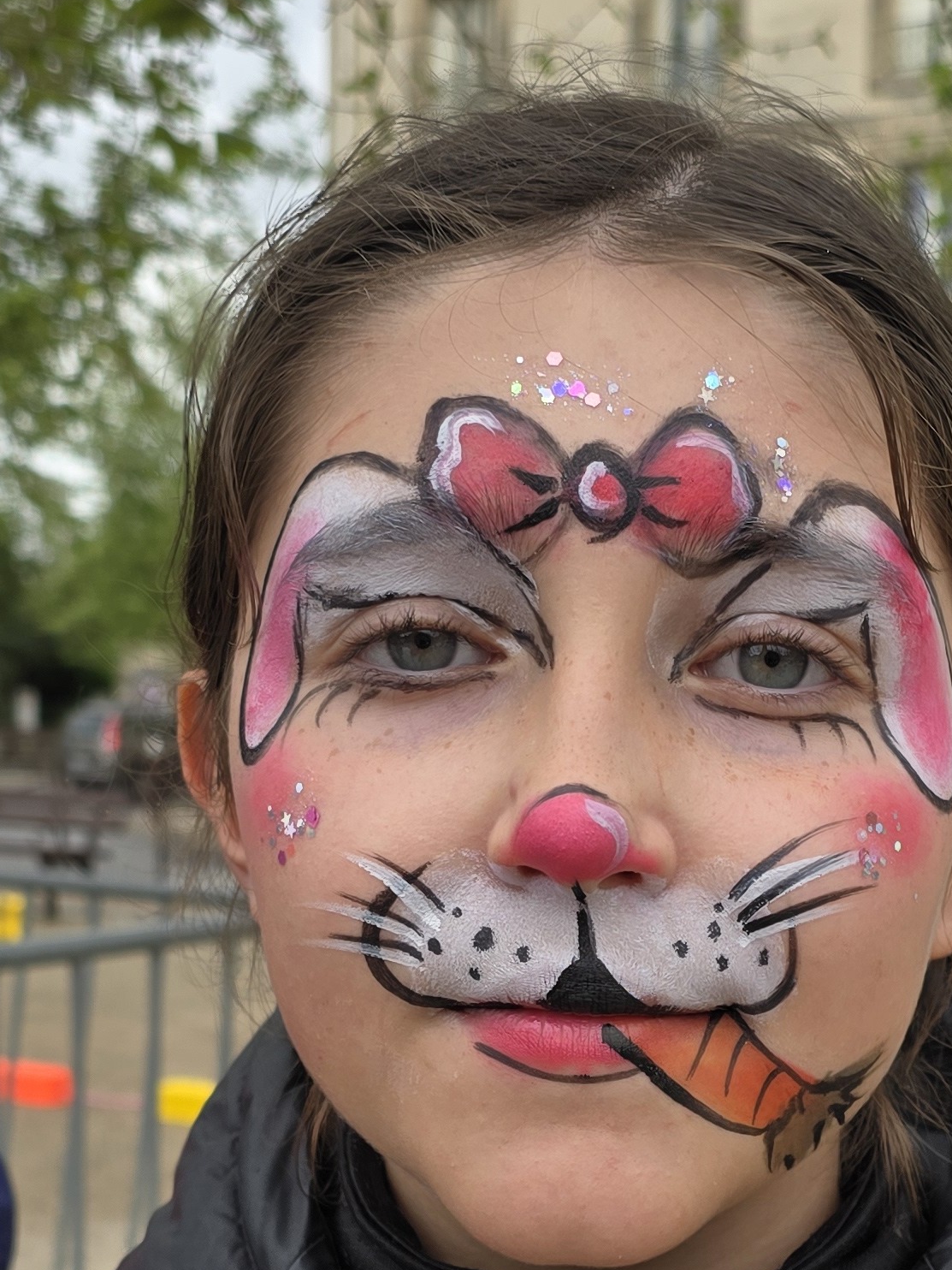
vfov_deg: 29.9
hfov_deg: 23.5
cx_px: 667
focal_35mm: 62
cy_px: 1129
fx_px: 2273
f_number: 1.7
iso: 12
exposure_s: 1/180
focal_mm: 6.3
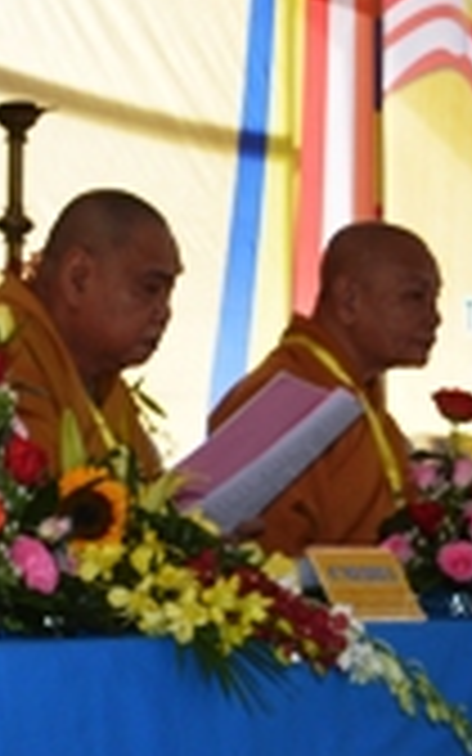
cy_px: 184
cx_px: -418
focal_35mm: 140
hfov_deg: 8.9
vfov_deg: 14.9
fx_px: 2881
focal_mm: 24
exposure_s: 1/125
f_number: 4
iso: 280
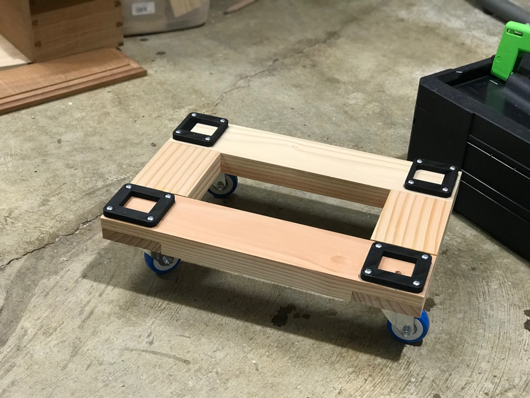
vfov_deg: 25.7
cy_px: 199
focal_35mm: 57
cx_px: 265
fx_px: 873
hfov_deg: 33.8
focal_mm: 6.6
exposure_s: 1/60
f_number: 2.8
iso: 250
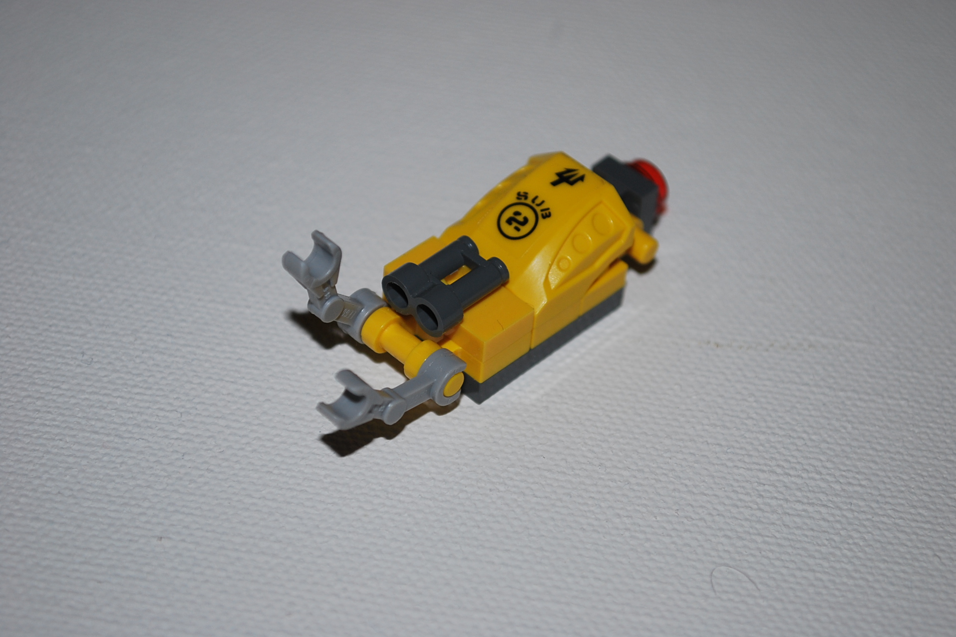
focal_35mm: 84
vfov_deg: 16.4
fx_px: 2218
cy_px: 315
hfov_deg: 24.3
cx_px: 483
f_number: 5.6
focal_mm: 55
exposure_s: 1/60
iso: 200
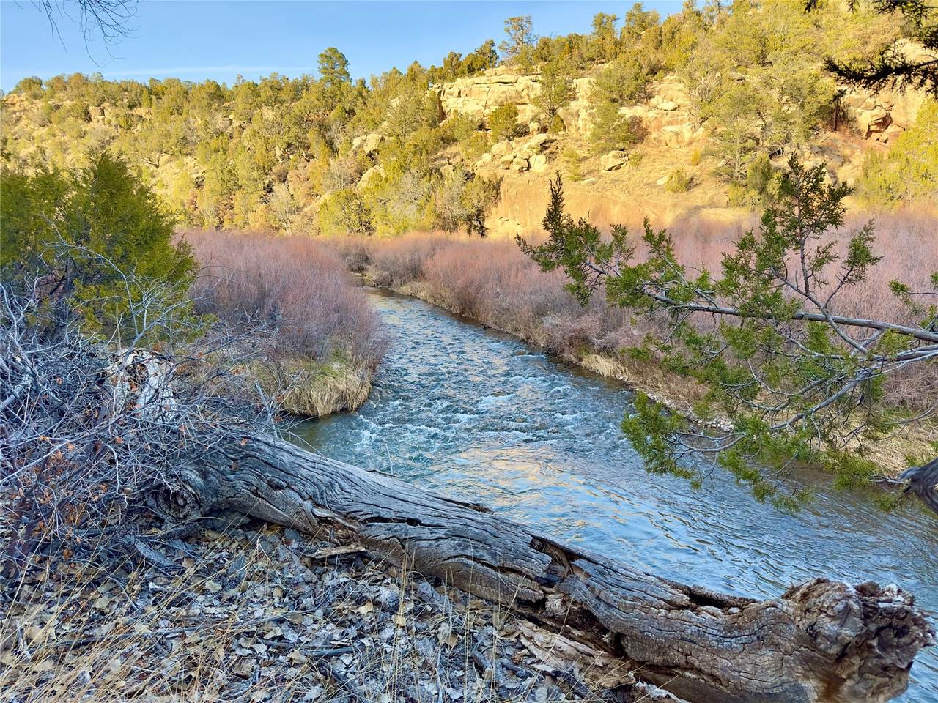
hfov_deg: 71.6
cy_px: 352
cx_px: 469
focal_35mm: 24
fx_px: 650
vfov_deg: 56.8
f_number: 1.78
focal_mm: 6.86
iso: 80
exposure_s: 1/596
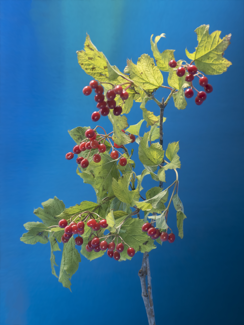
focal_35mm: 121
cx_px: 122
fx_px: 1137
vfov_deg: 16.3
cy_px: 162
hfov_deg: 12.2
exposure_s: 1/80
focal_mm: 40.84
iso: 500
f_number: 3.9
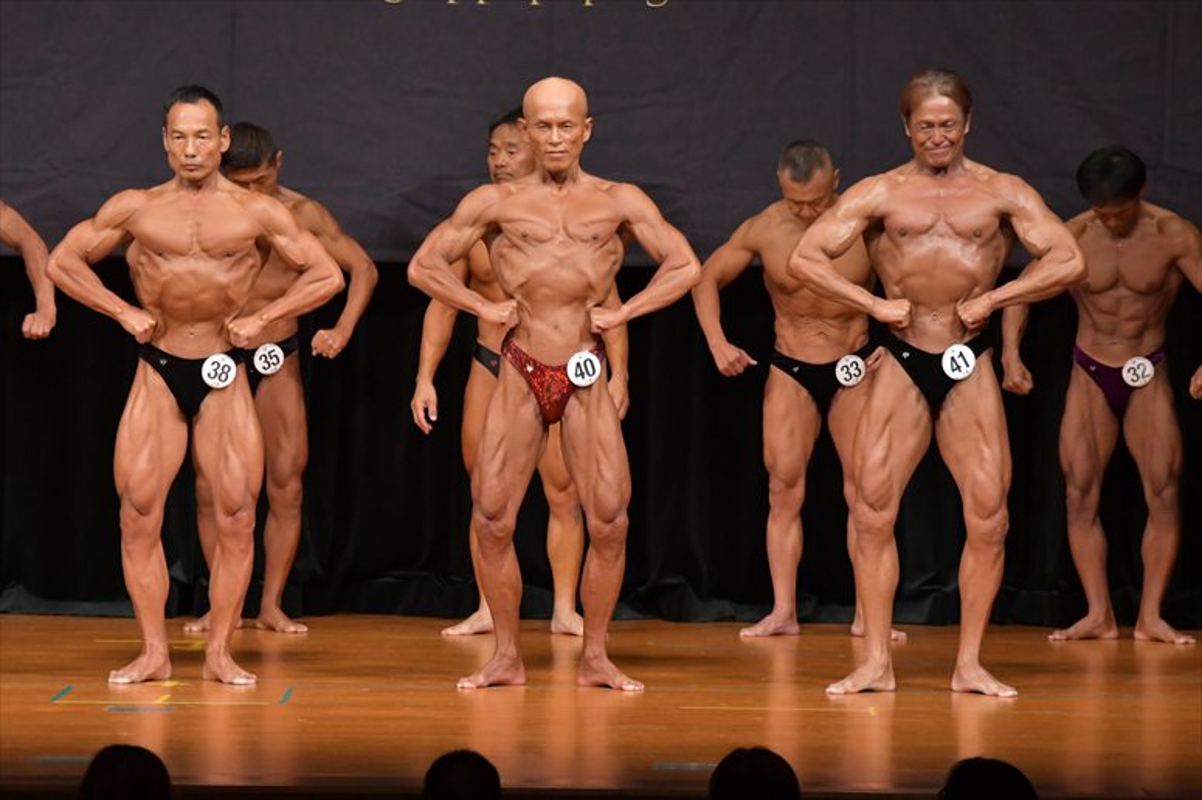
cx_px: 601
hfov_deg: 8.1
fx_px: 8510
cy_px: 400
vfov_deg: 5.4
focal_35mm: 255
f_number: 5.6
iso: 5000
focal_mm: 170
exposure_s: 1/400
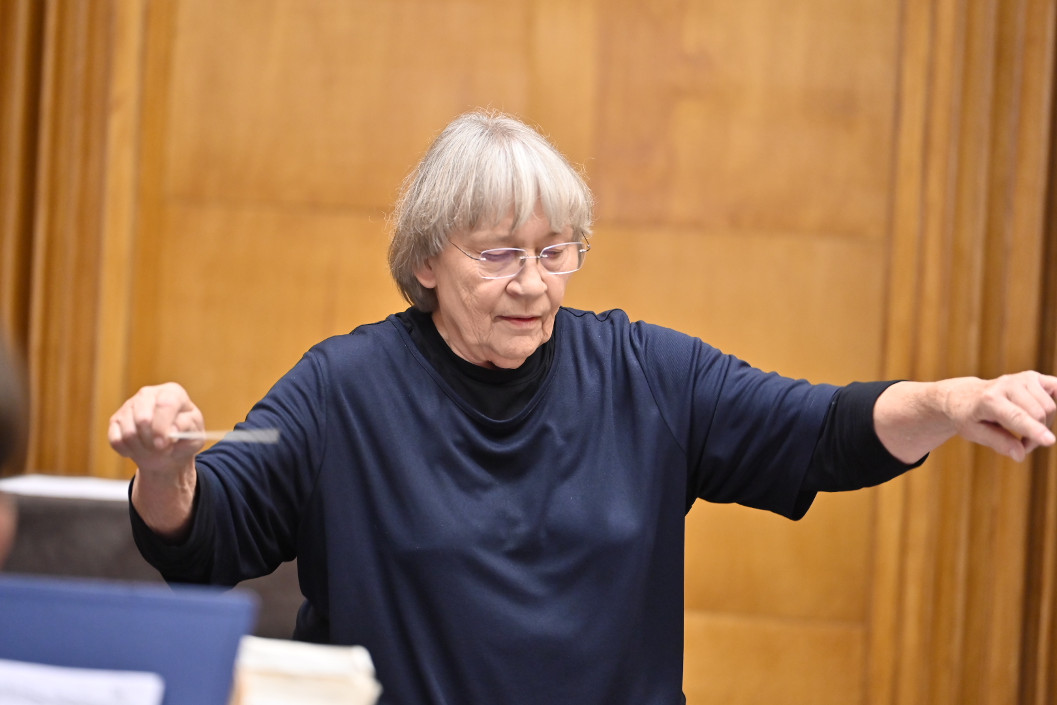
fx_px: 4551
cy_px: 352
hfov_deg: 13.2
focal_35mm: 155
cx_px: 528
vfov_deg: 8.9
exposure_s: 1/200
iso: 2000
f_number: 2.8
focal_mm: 155
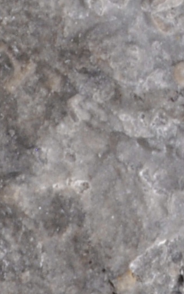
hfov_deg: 2.3
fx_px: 4613
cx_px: 427
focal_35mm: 575
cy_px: -455
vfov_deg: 3.6
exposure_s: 1/5
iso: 200
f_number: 40
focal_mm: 60
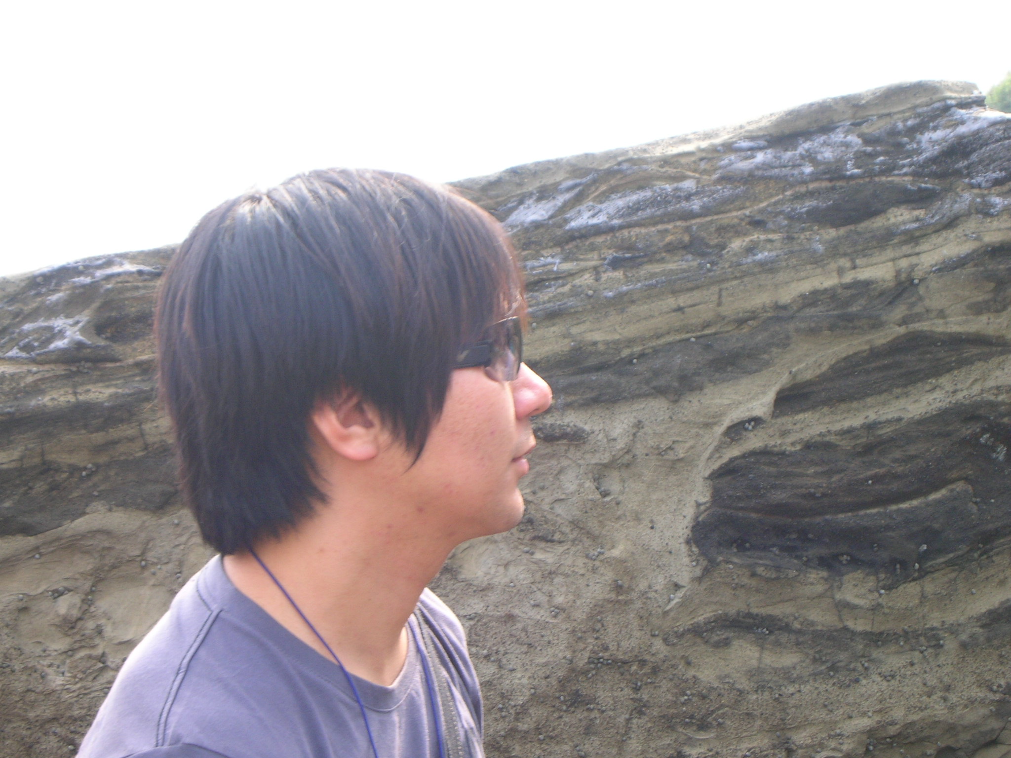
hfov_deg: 18.7
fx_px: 3067
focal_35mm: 105
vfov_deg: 14.1
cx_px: 506
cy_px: 379
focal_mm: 17.4
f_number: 5.4
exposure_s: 1/37.8
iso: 50
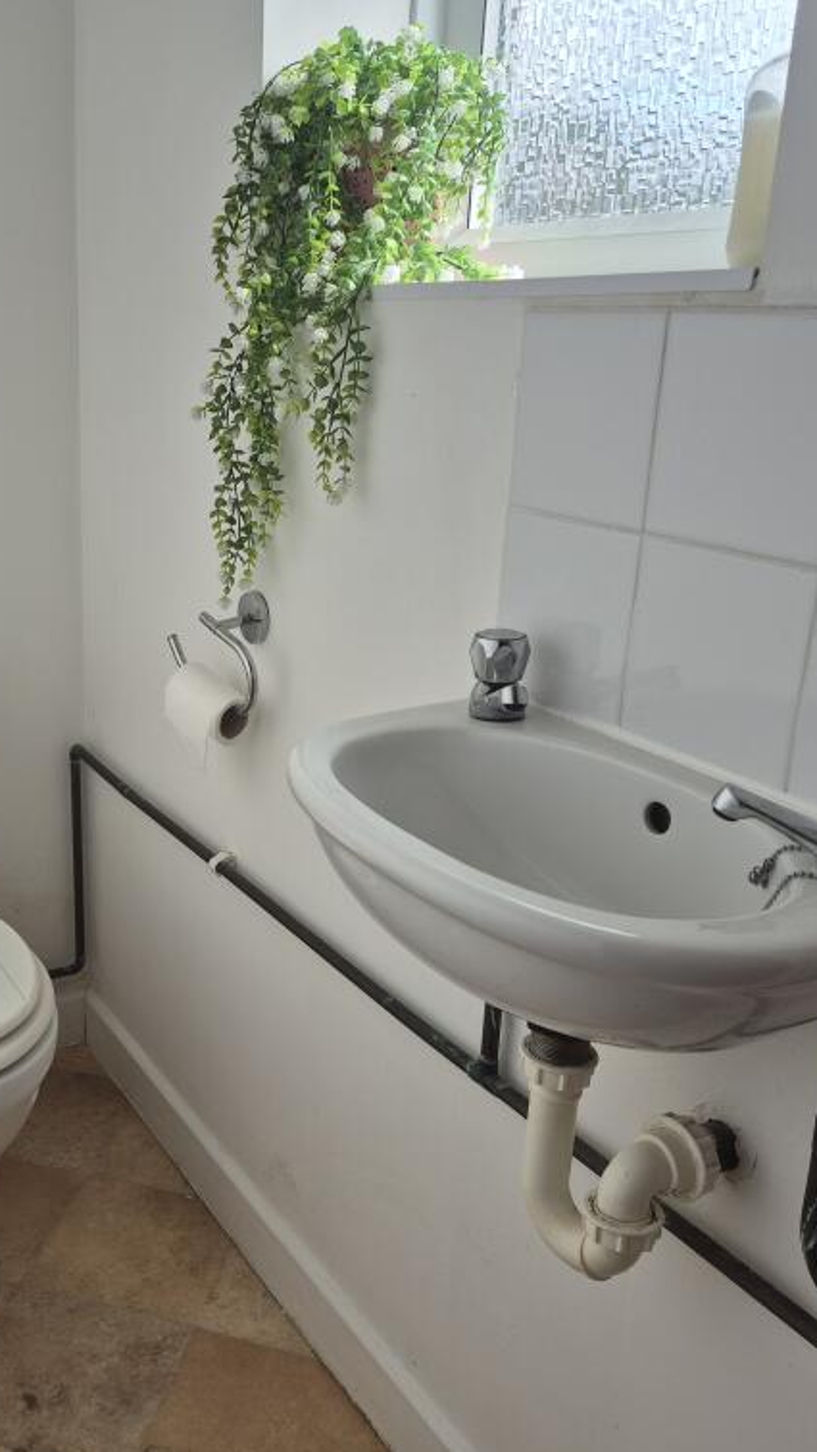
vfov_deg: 58.0
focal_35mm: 34
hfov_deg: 33.8
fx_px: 1309
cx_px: 188
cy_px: 737
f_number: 1.8
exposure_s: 1/204
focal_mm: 5.4
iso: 25
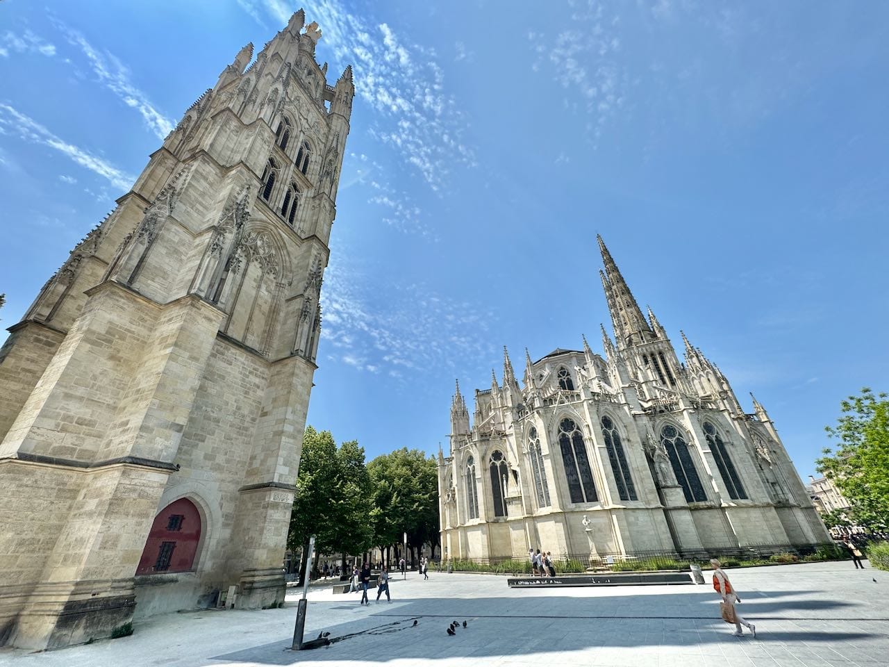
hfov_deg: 102.1
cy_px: 334
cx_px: 444
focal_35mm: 14
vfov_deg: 85.7
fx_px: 360
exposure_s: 1/1420
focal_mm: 2.22
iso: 50
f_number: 2.2
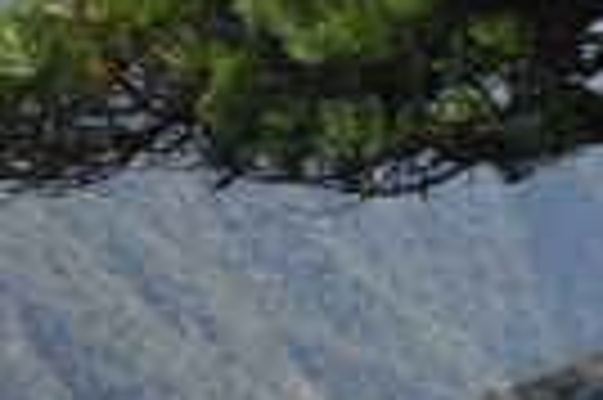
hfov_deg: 9.2
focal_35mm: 206
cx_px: 1296
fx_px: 3446
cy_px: -571
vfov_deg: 6.3
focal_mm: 18
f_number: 11
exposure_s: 1/125
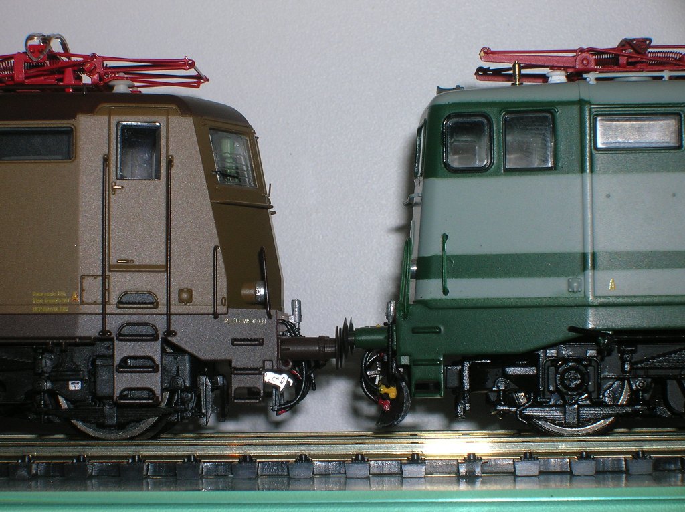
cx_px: 342
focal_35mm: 94
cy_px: 256
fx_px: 1858
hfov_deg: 20.9
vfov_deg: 15.7
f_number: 7.9
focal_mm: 15.7
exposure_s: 1/60.1
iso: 50
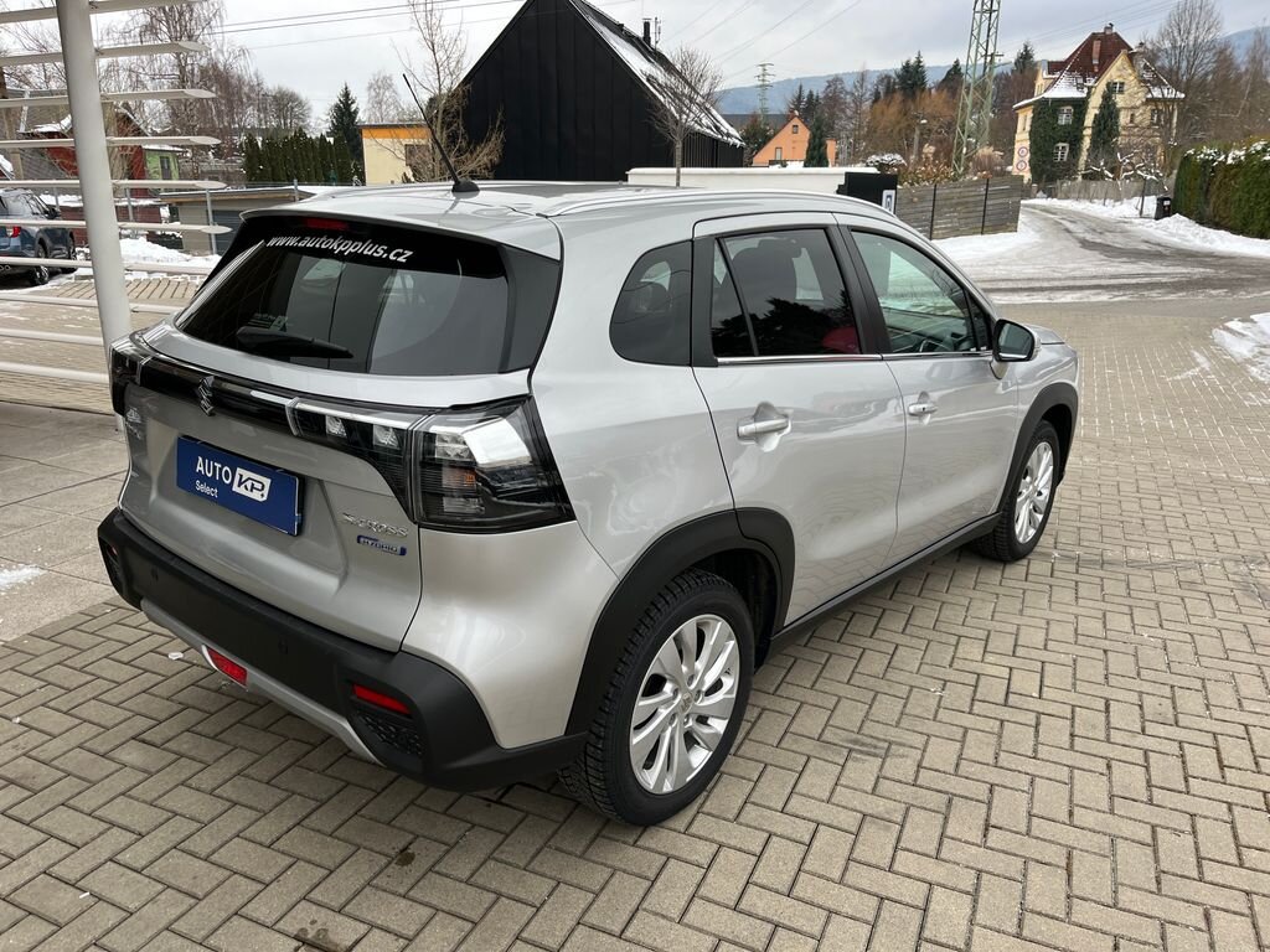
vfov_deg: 53.1
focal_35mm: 26
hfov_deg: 67.3
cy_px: 476
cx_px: 635
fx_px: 954
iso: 50
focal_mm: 5.1
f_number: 1.6
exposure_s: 1/445
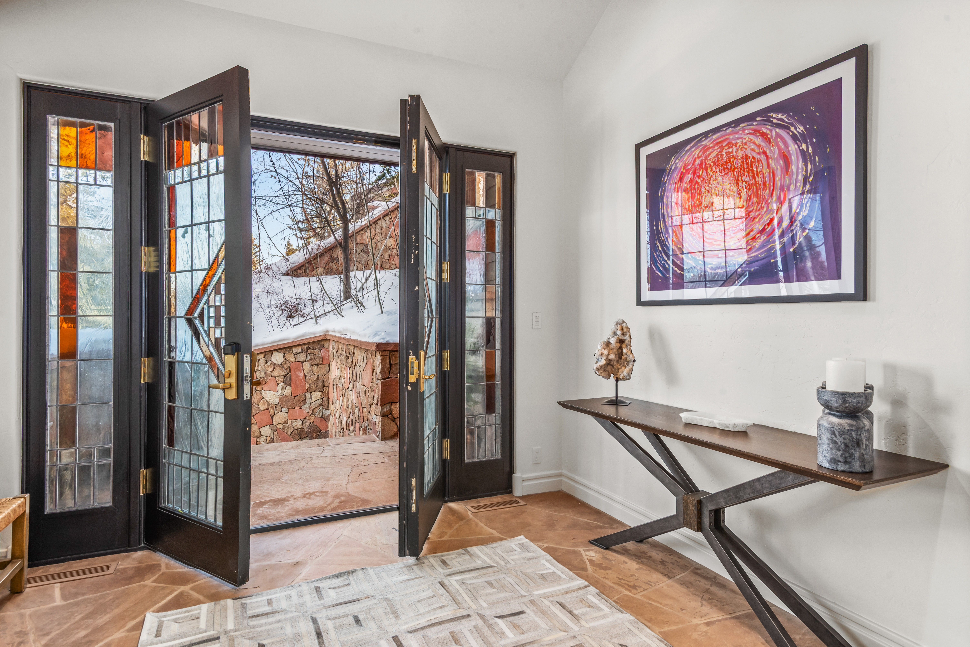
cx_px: 485
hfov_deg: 84.0
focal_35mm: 20
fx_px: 539
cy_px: 324
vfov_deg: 62.0
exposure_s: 1/13
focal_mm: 20
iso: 400
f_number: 10
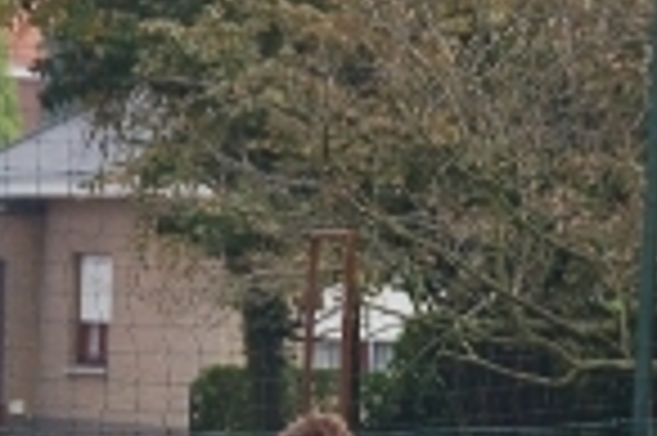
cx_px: 171
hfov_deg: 3.2
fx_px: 11814
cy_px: 602
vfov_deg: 2.1
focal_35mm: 648
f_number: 4.8
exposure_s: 1/500
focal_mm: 105
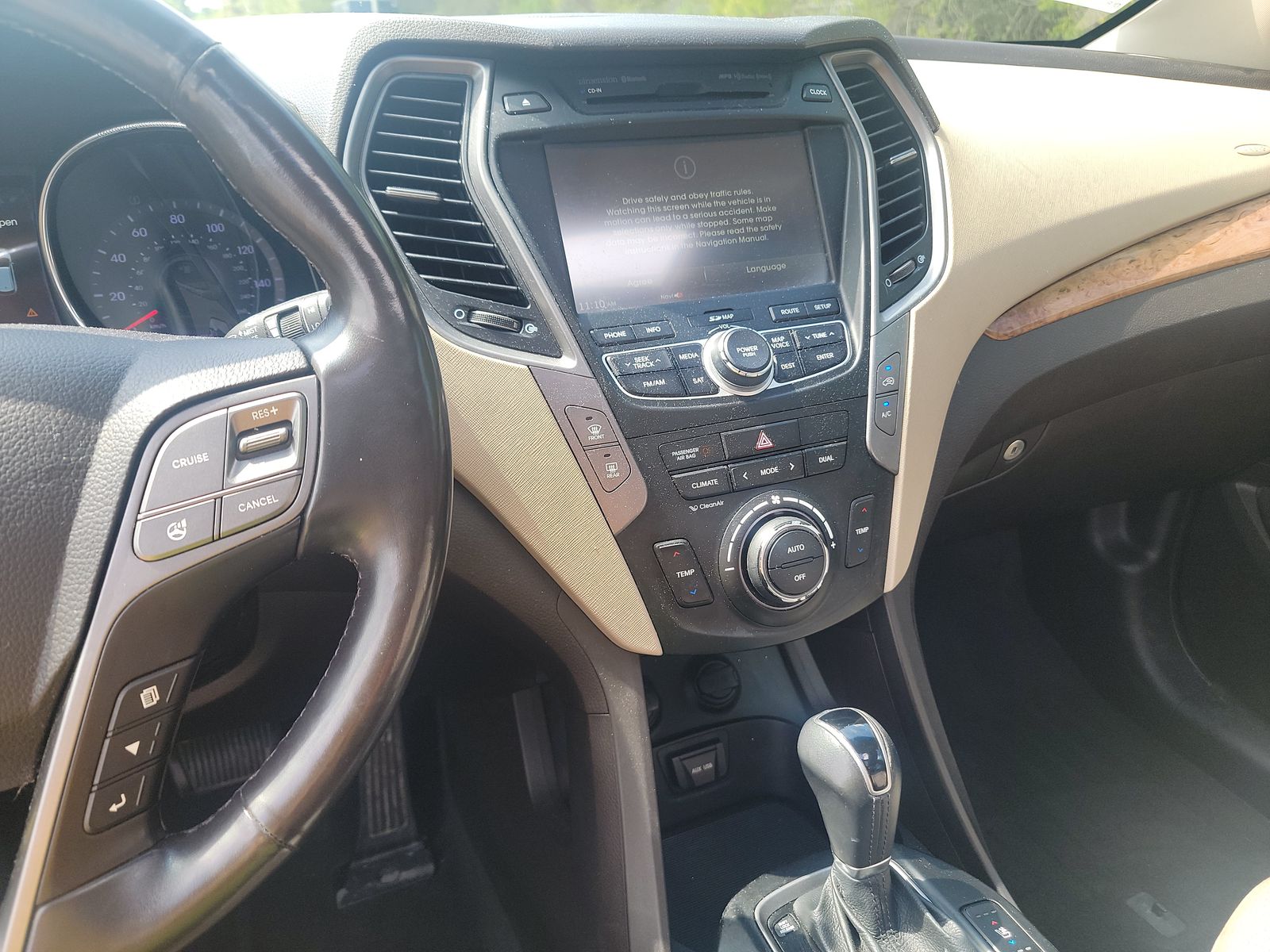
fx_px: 881
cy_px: 476
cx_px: 635
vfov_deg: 56.8
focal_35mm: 24
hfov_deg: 71.6
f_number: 1.8
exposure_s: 1/119
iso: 90
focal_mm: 6.7
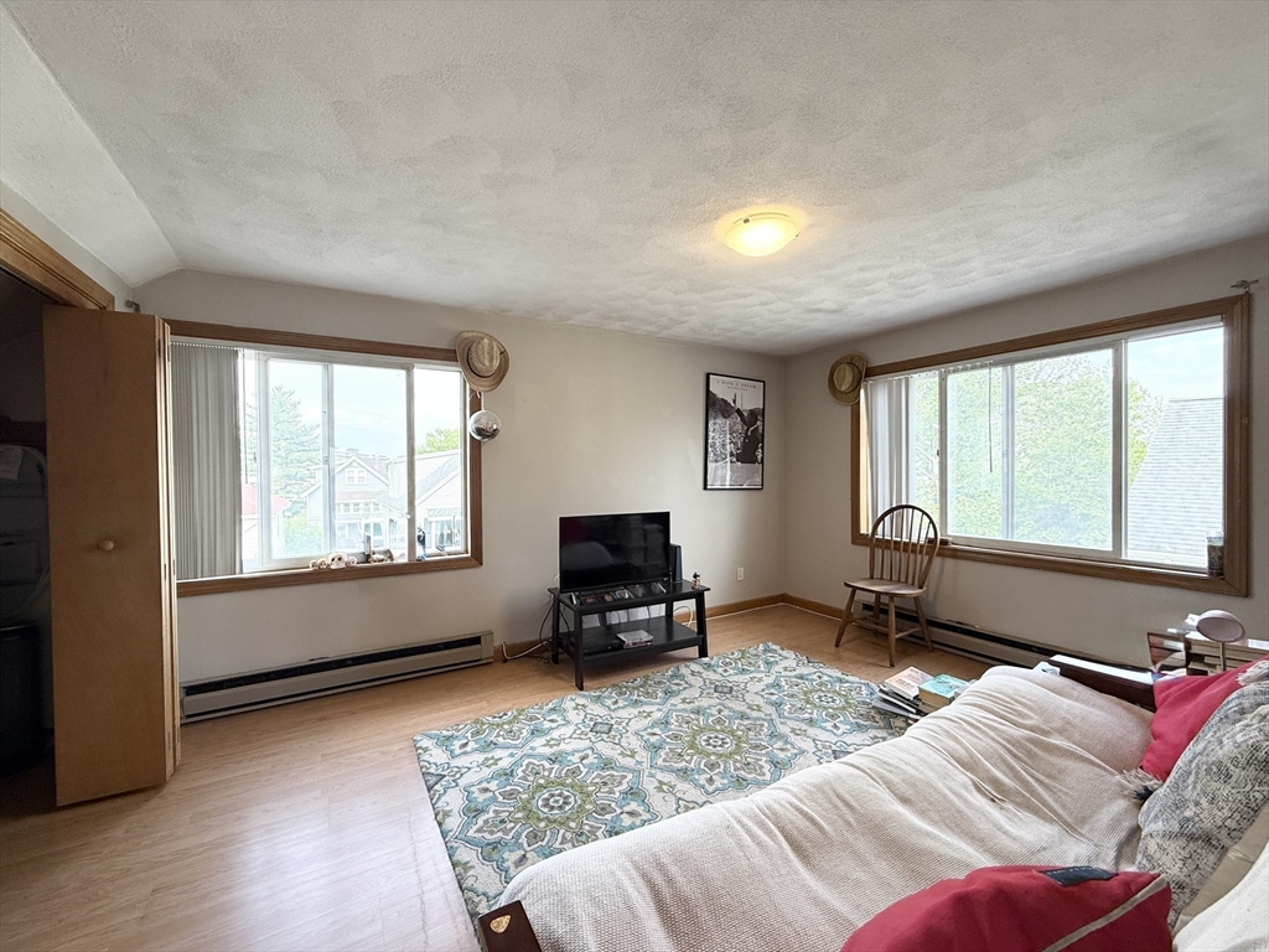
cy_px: 476
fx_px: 513
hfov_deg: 102.1
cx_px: 634
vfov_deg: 85.7
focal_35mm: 14
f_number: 2.2
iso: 125
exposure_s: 1/120
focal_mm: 2.22
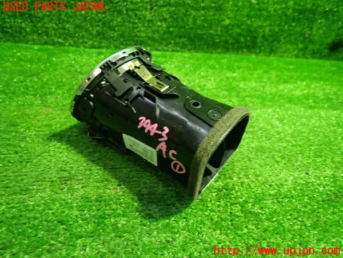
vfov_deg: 54.9
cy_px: 129
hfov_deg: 69.4
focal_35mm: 25
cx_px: 172
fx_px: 248
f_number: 2
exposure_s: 1/30
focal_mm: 4.5
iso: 400
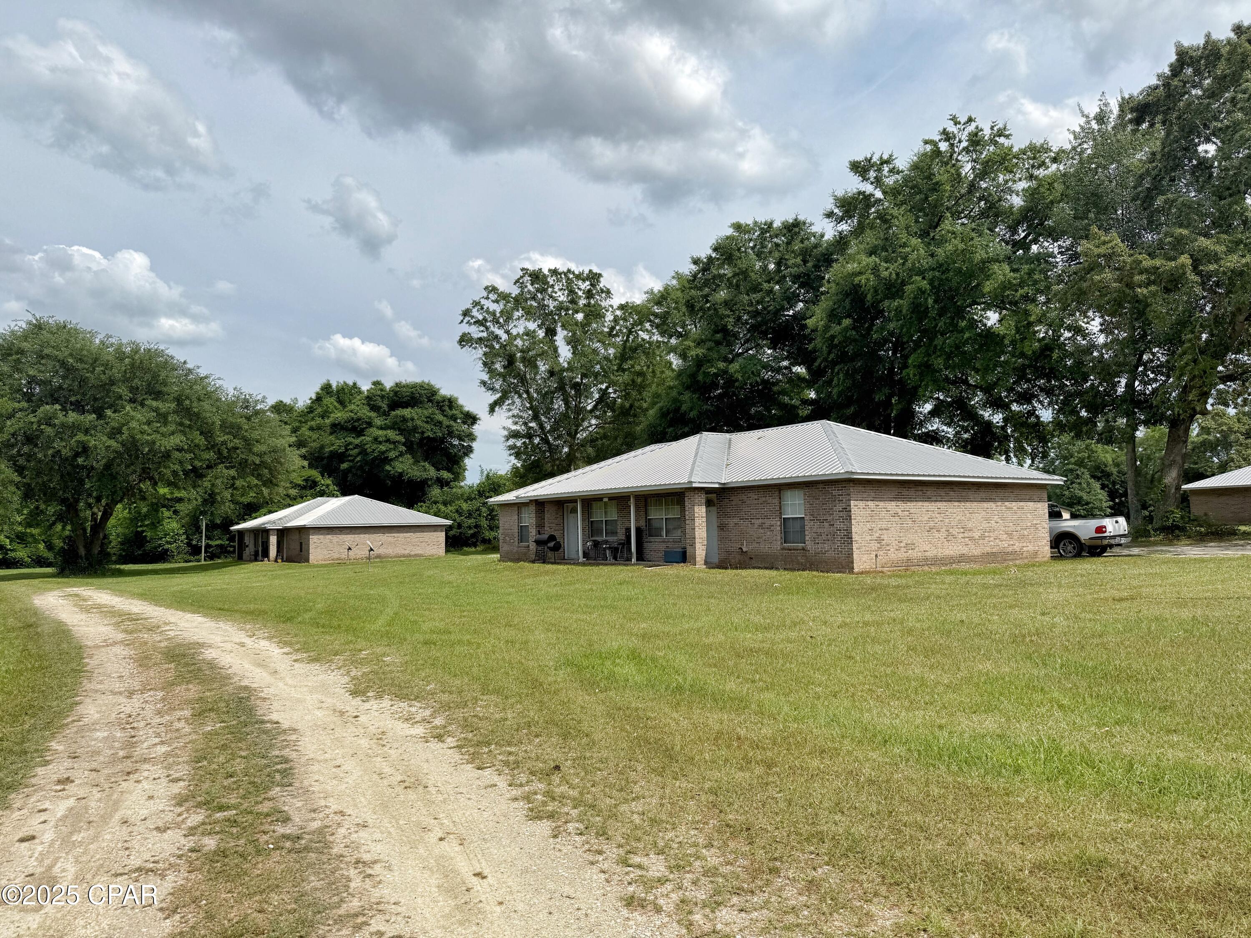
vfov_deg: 56.8
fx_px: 867
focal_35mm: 24
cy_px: 469
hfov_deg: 71.6
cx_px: 626
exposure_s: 1/7353
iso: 80
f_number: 1.78
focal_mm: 6.76
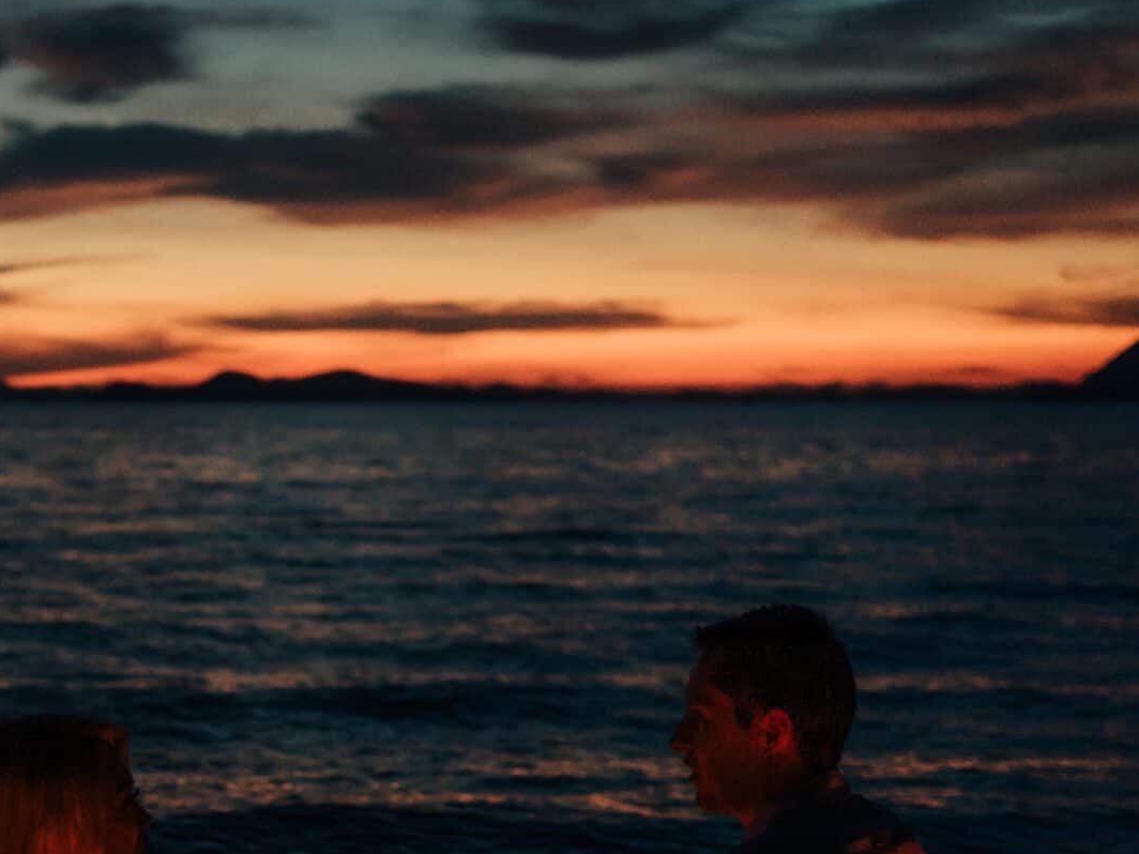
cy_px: 832
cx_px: 270
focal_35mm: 81
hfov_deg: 23.8
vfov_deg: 17.8
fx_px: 2665
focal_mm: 35
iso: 800
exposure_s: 1/160
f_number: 2
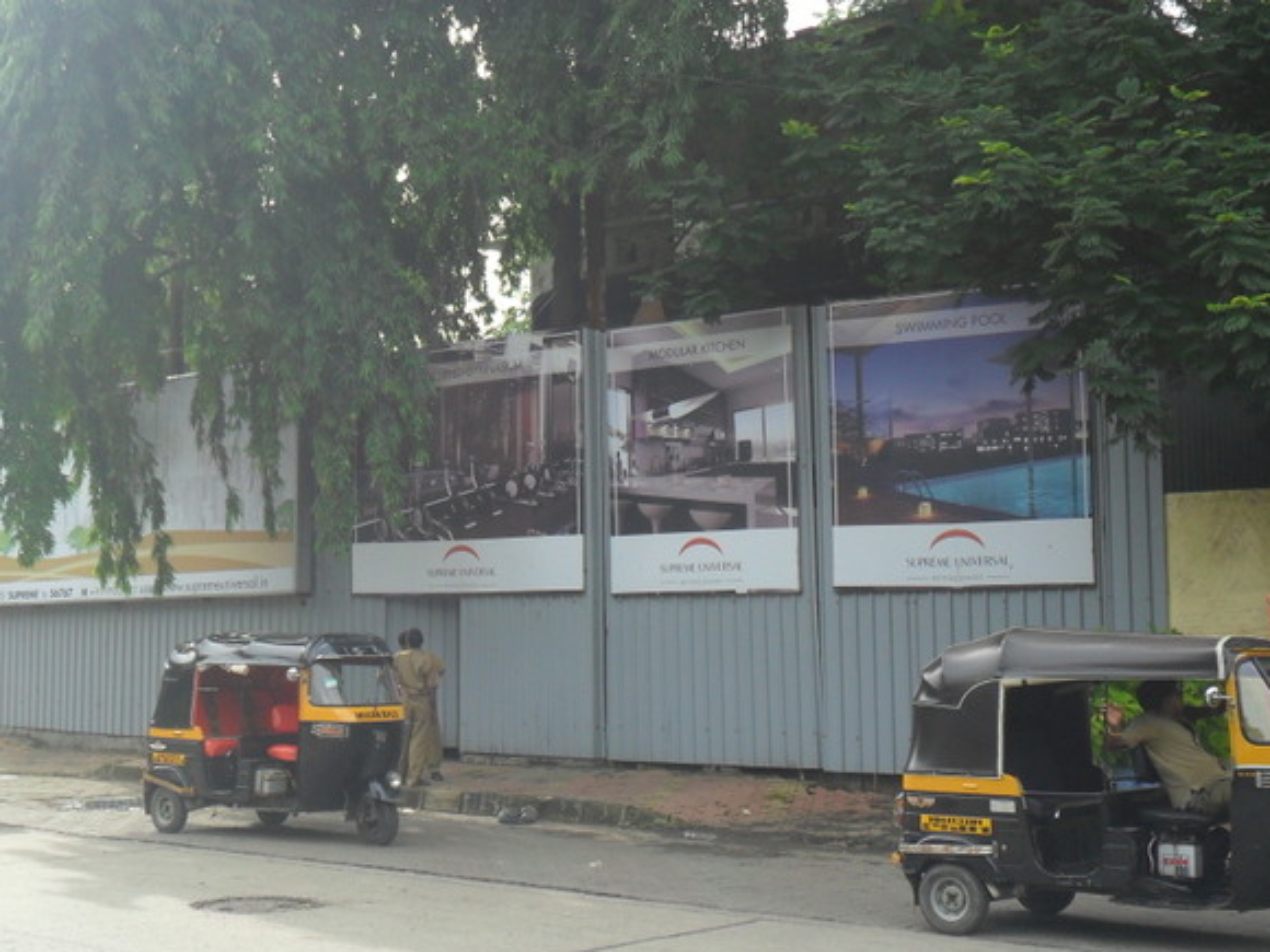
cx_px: 523
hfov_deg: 37.4
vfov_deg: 28.6
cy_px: 464
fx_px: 1871
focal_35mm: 51
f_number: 4
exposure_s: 1/250
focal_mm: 6.6
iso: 100
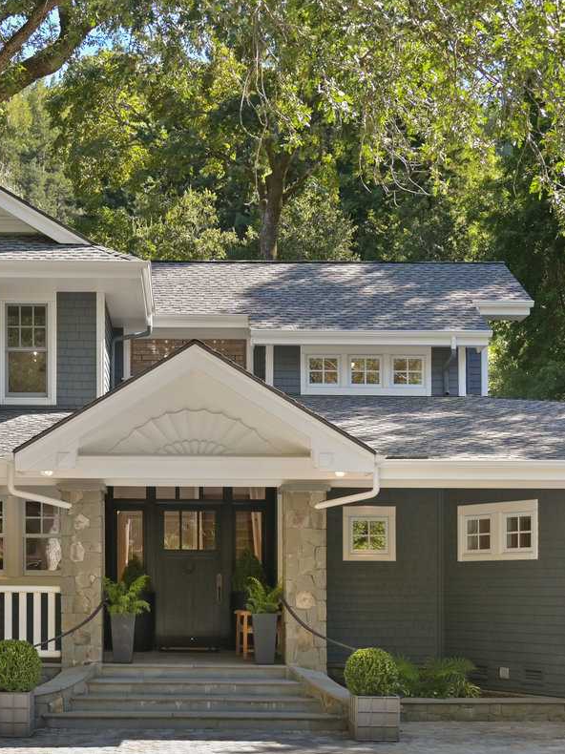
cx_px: 167
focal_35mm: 54
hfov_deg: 26.8
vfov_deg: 35.6
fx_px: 1176
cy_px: 376
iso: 400
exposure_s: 1/800
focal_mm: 37
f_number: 5
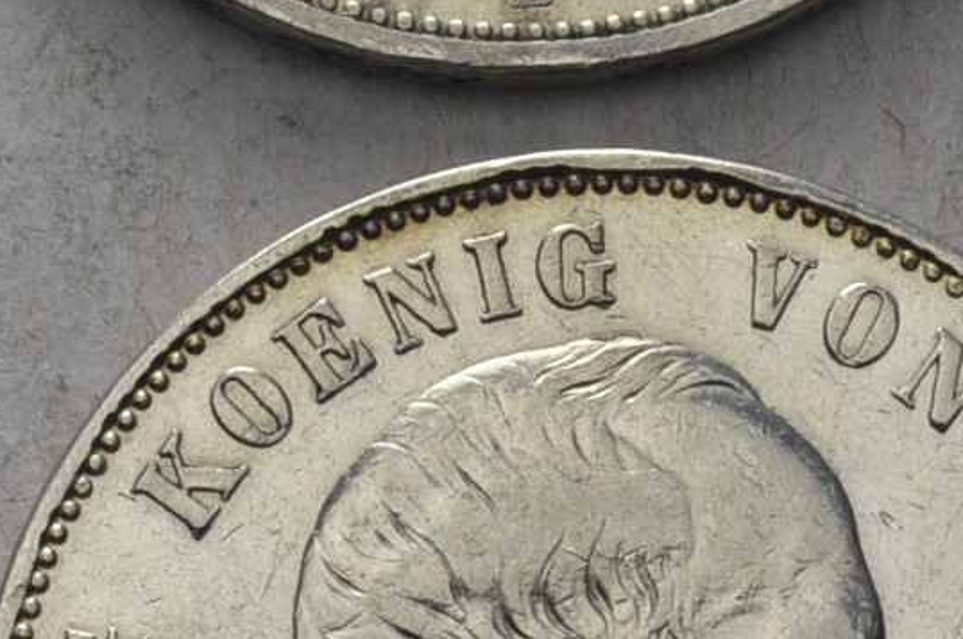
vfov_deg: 5.7
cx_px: -97
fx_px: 6418
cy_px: 240
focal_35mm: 240
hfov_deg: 8.5
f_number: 14
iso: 400
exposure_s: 1/250
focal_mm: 35
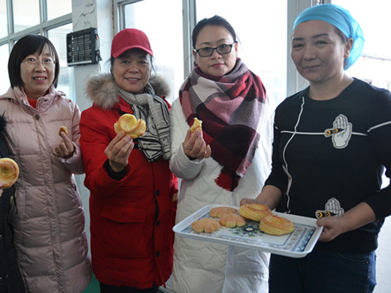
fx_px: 373
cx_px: 144
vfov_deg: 42.9
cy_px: 151
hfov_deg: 54.7
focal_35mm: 33
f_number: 3.5
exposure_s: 1/30
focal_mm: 18
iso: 1400
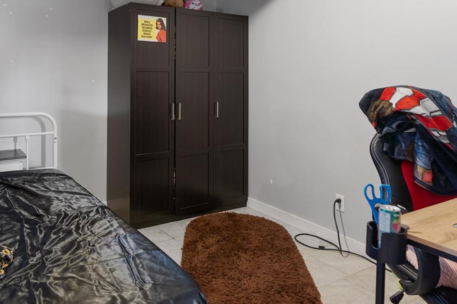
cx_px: 171
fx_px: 368
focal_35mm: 29
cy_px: 77
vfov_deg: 43.5
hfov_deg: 62.8
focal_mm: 16
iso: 400
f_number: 2.8
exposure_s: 1/8
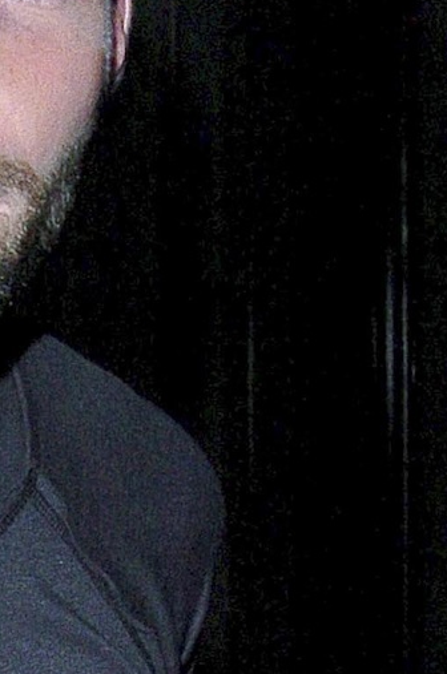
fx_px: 2655
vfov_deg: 14.0
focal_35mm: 142
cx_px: -186
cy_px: 824
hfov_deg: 9.4
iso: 400
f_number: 6.3
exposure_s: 1/125
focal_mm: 24
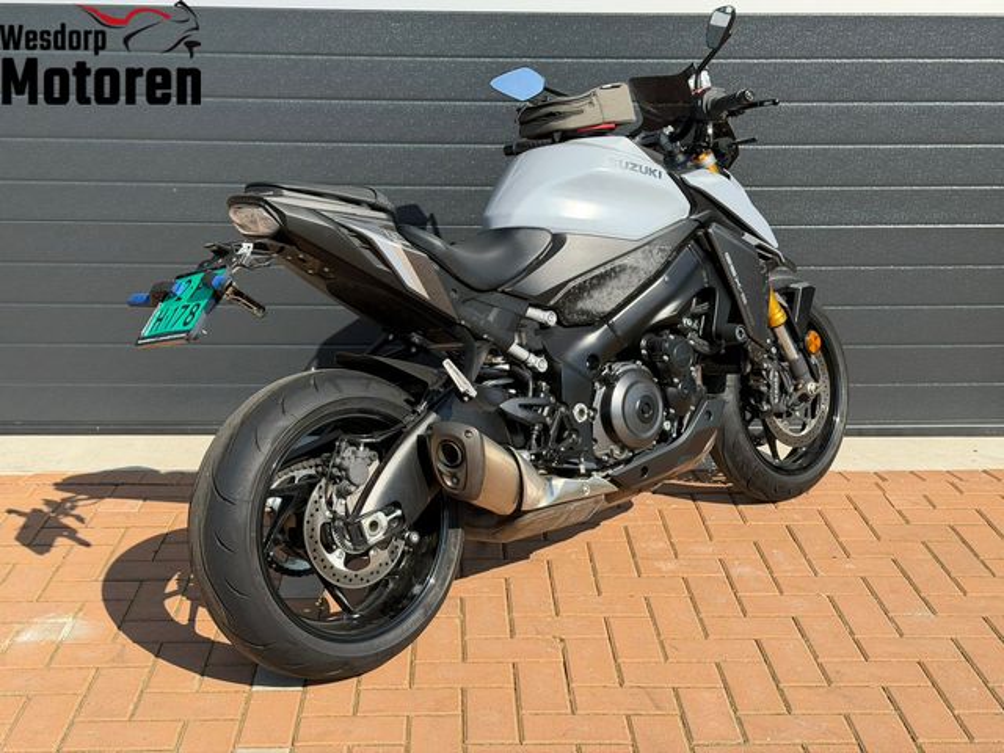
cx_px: 502
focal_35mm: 48
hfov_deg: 39.7
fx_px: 1392
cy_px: 376
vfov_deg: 30.3
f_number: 1.78
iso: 64
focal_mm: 6.76
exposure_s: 1/2762
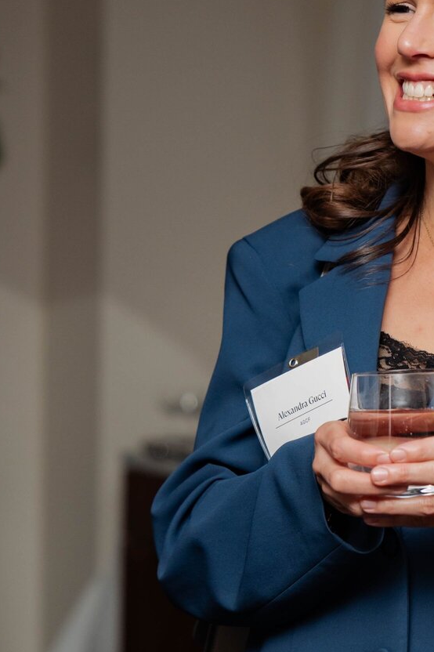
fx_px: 3656
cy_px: 321
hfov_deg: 6.8
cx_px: 369
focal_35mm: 202
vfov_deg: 10.2
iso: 640
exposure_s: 1/200
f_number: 2.8
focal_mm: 70
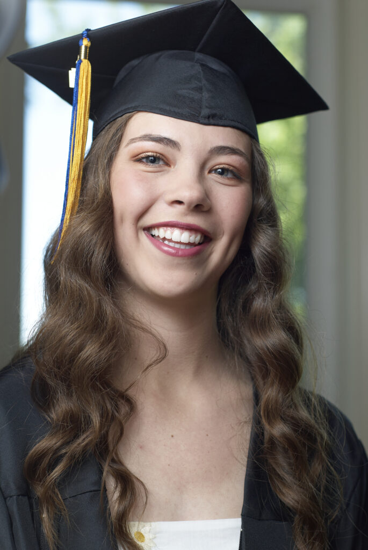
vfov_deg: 27.0
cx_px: 184
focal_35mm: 75
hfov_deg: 18.2
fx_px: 1147
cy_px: 275
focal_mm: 50
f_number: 3.2
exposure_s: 1/160
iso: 100
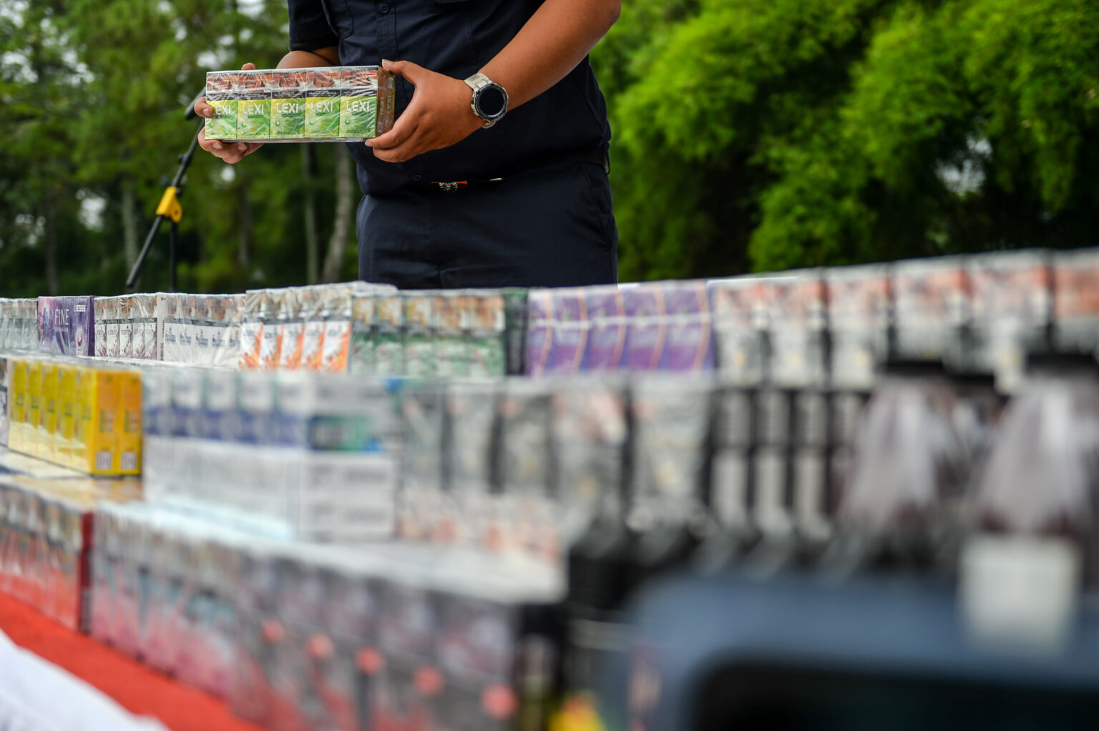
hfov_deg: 44.5
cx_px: 550
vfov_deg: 30.5
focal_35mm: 44
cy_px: 366
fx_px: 1342
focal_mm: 44
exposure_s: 1/640
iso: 50
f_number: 2.8
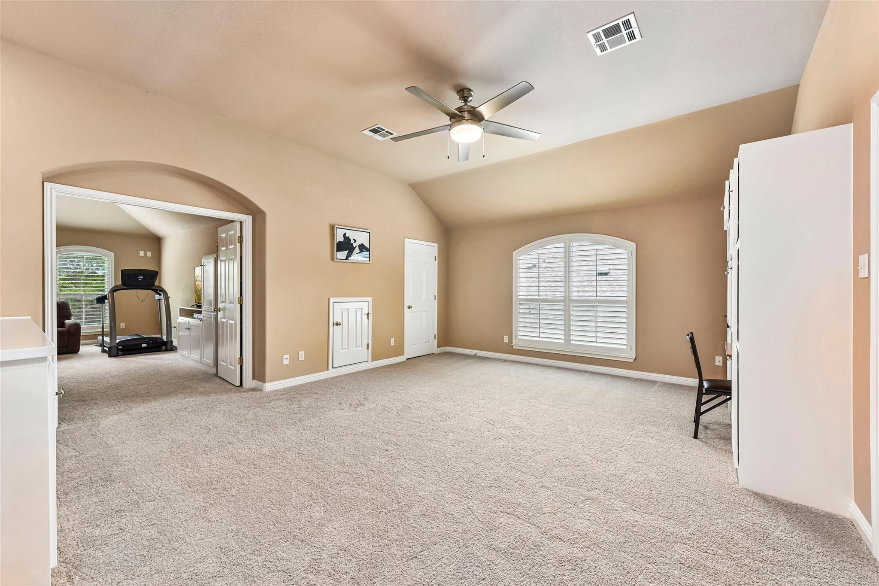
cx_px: 440
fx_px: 342
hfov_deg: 104.3
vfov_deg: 81.2
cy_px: 293
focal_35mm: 14
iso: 360
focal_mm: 14
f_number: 8
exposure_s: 1/15
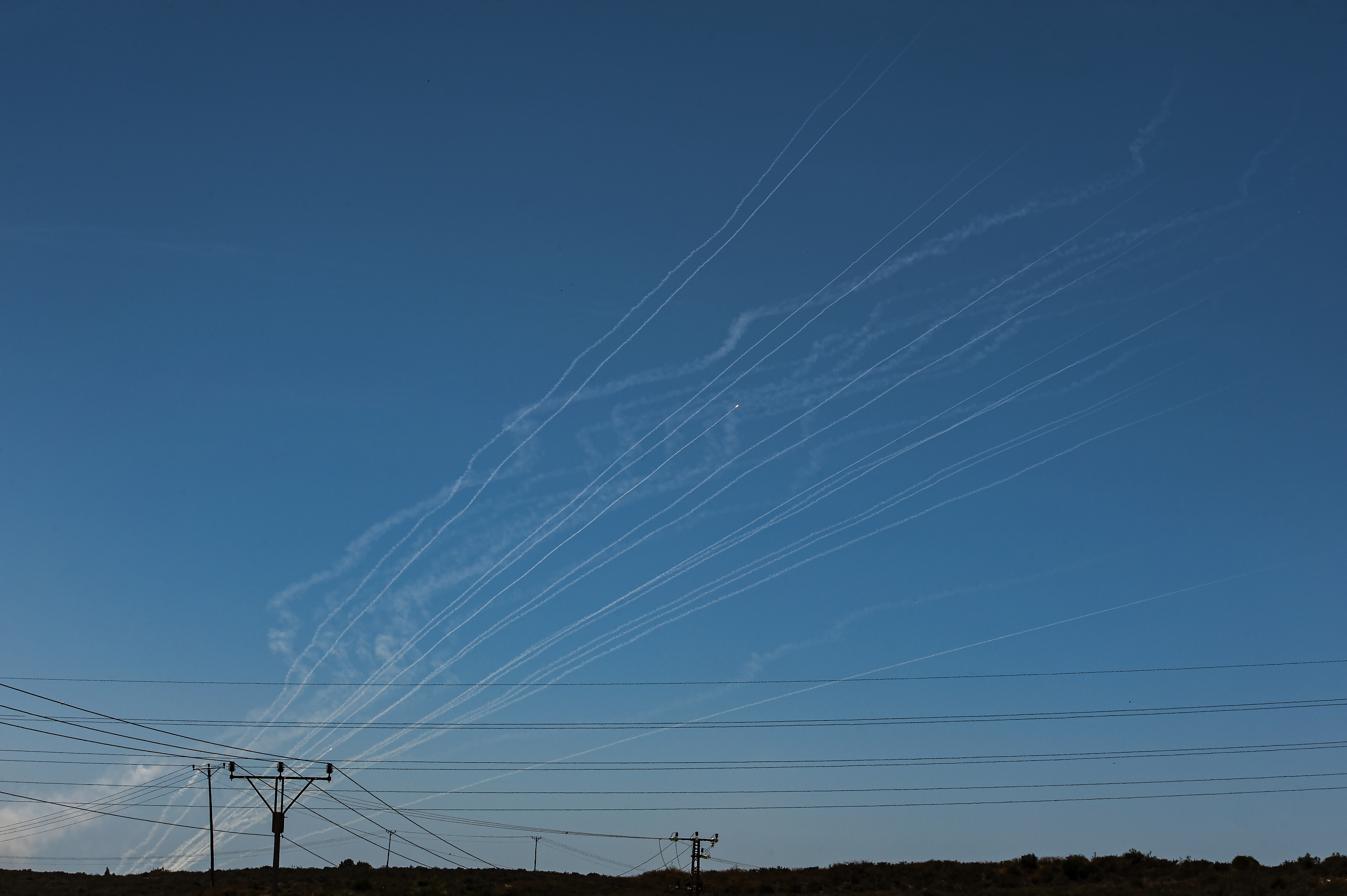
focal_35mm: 90
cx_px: 674
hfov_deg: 22.6
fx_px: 3365
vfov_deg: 15.2
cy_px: 448
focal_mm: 90
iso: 200
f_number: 14
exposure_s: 1/500
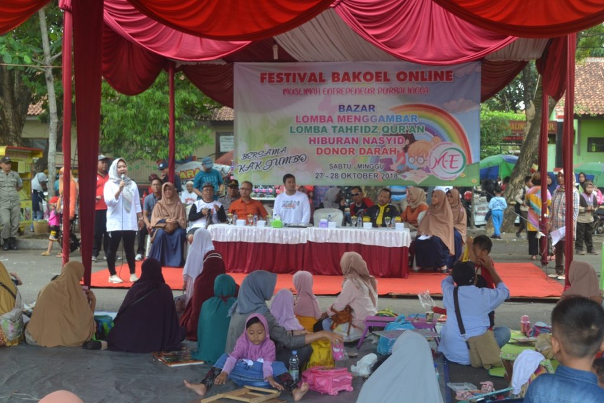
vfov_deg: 25.8
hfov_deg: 37.8
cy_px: 202
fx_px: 881
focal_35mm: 52
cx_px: 302
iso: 320
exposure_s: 1/125
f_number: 5.6
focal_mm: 35
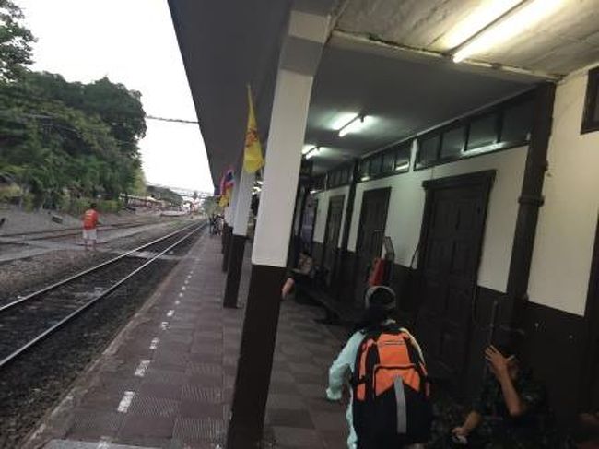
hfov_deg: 61.7
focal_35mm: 29
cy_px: 224
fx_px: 502
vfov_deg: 48.2
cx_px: 300
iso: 80
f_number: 2.2
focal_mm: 4.15
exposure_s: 1/30
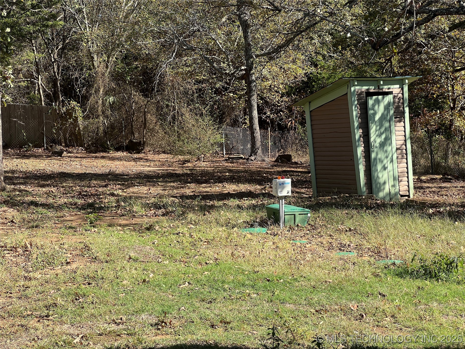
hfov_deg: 25.3
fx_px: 1034
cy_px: 174
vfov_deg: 19.1
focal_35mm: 77
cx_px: 232
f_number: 2.8
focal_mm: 9
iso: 32
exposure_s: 1/273
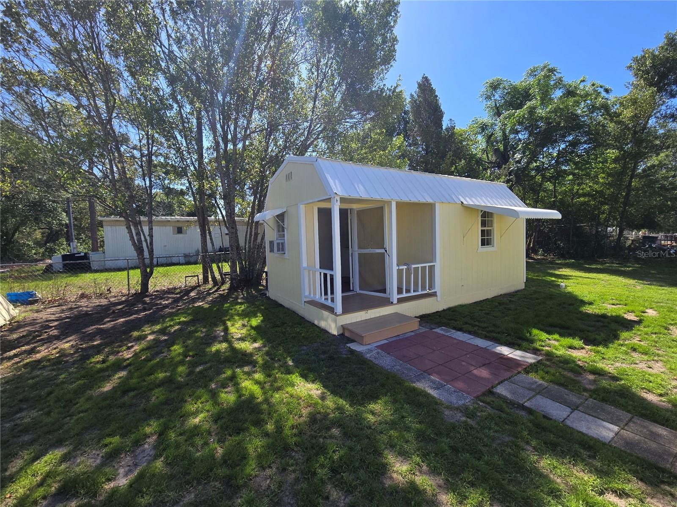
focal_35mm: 13
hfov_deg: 106.2
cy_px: 254
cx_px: 338
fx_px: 254
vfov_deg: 89.9
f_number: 2.2
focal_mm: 2.2
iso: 50
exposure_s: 1/1265
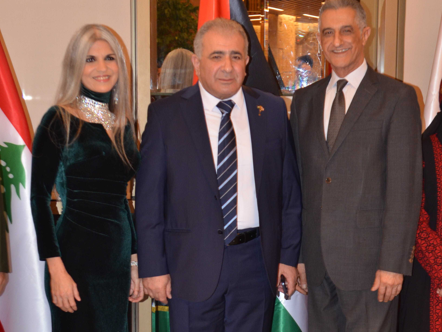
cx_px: 221
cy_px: 225
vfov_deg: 16.9
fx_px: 1111
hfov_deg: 22.5
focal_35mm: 87
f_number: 4
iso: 800
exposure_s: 1/60
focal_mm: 40
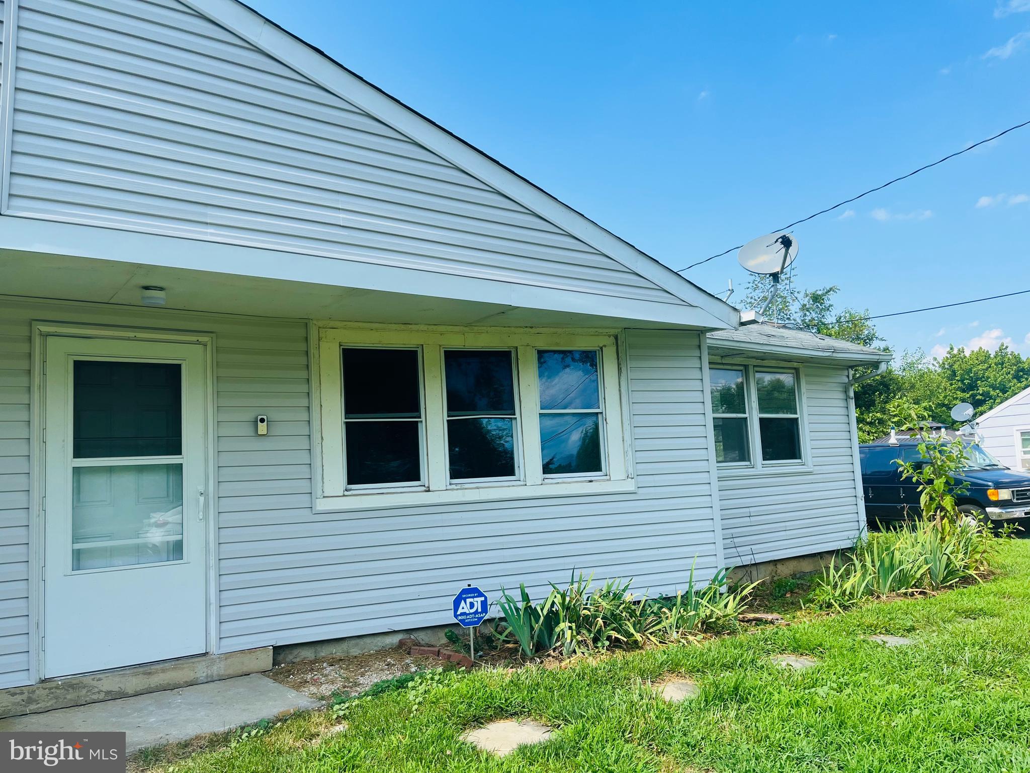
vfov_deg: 53.1
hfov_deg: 67.3
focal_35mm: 26
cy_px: 386
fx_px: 774
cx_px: 515
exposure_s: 1/2024
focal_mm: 5.1
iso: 50
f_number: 1.6
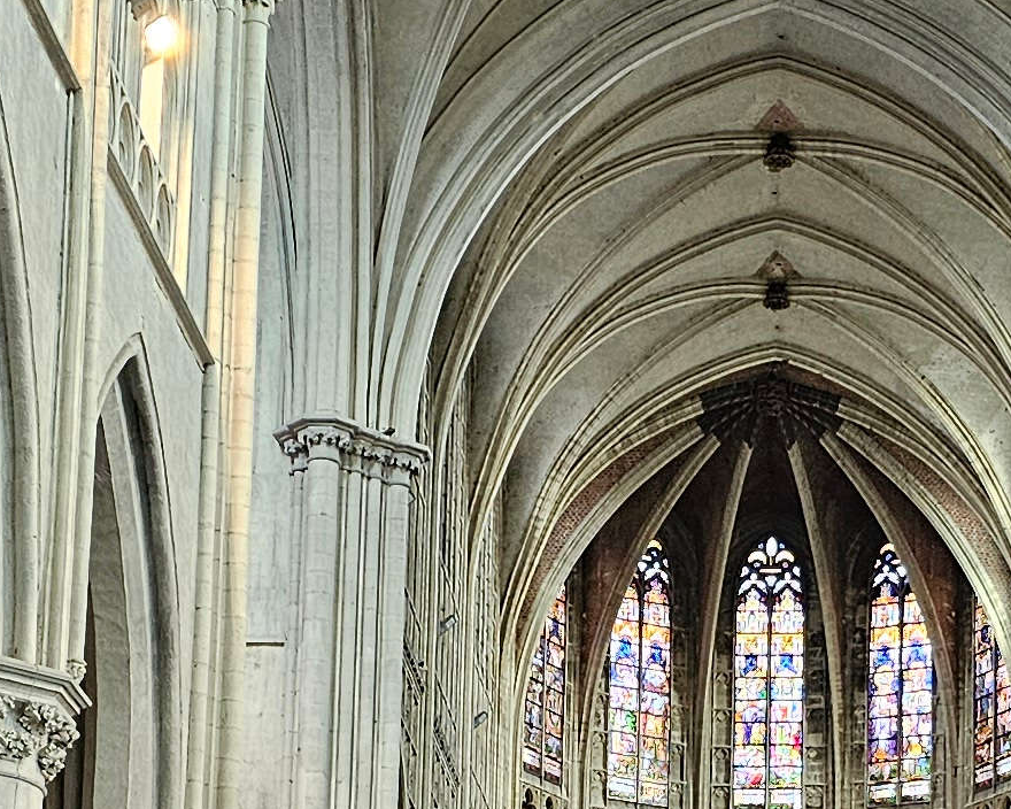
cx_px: 795
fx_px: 3052
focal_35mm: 102
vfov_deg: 14.6
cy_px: 966
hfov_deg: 18.6
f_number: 1.7
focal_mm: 6.3
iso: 400
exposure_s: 1/120
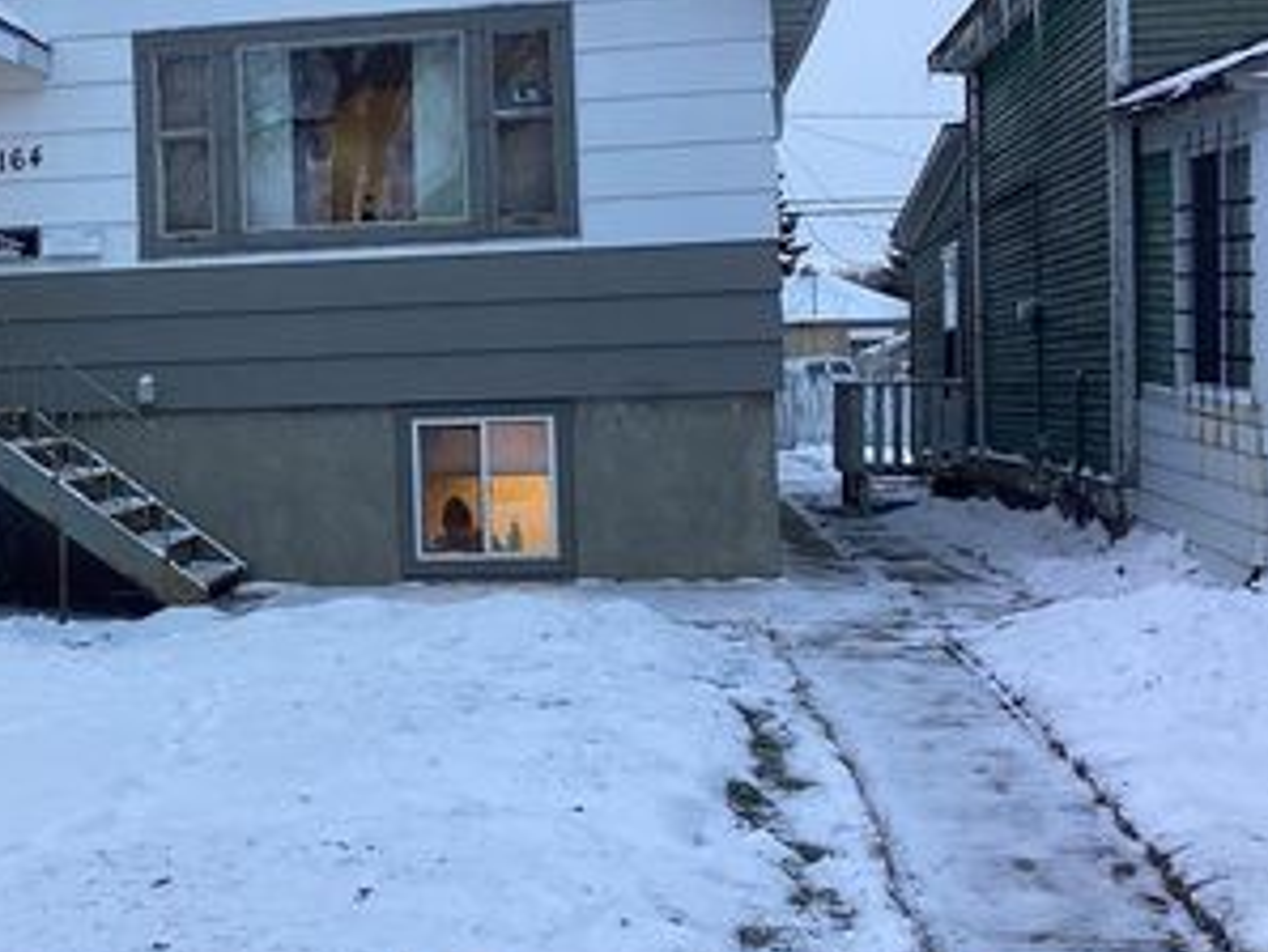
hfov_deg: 35.8
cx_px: 289
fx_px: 1906
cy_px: 385
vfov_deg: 28.0
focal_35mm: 52
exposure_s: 1/60
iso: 80
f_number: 2.4
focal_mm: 3.3
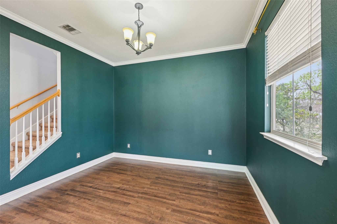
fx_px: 140
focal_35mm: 15
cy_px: 112
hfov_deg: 100.4
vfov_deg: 77.3
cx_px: 168
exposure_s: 1/8
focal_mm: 15
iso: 400
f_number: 5.6
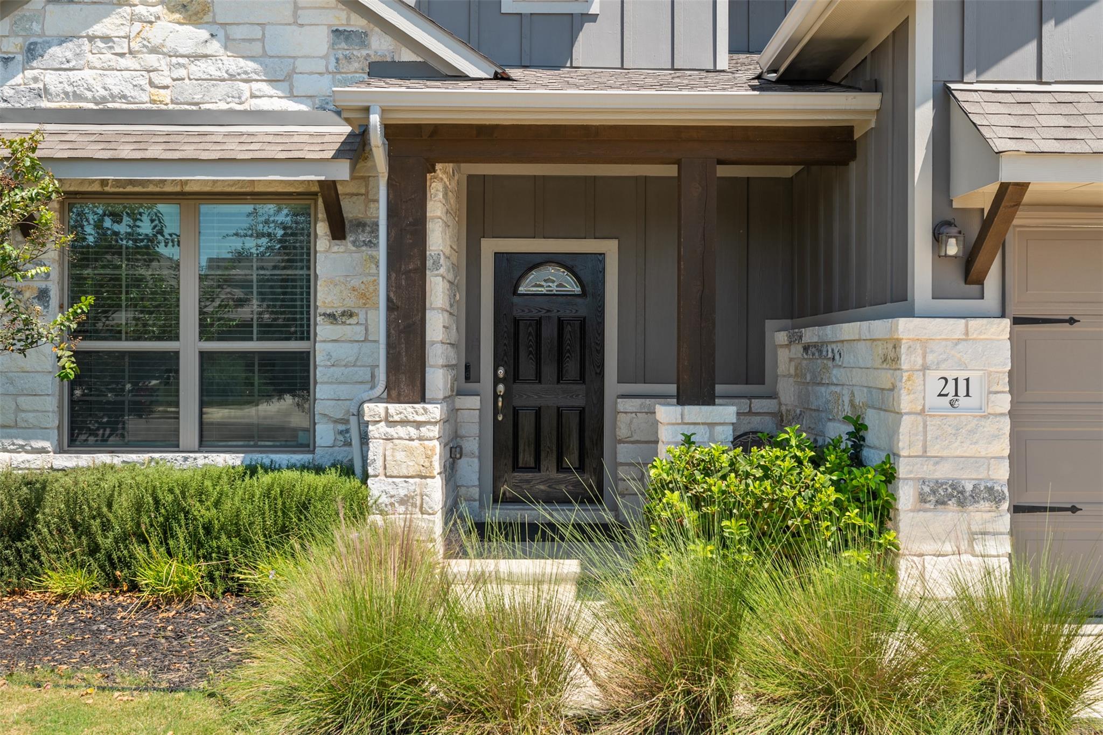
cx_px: 552
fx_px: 1072
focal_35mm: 35
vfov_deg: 37.8
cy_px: 368
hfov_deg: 54.4
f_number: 9
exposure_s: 1/50
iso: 100
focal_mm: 35
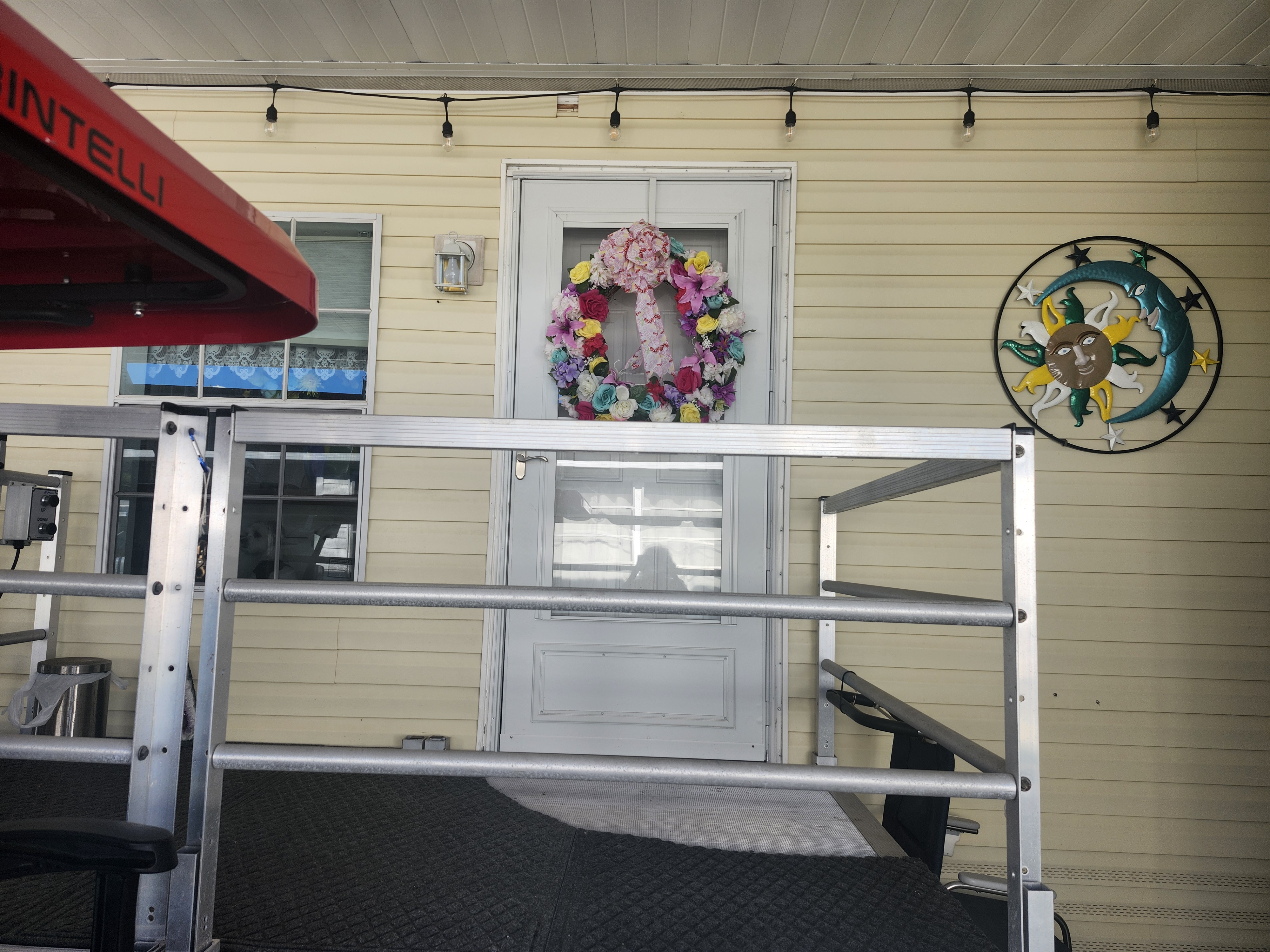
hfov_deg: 73.9
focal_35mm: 23
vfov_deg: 58.9
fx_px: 844
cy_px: 476
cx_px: 635
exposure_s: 1/217
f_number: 1.8
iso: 25
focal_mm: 5.54
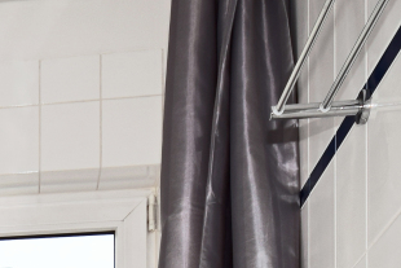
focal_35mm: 87
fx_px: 969
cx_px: -190
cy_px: 609
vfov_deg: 12.8
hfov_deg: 20.3
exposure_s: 1/60
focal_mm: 12
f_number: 8
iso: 100
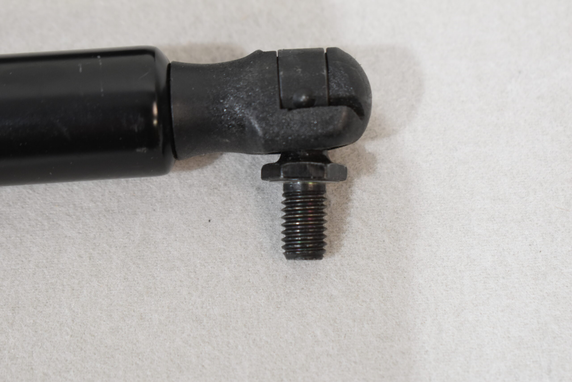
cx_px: 286
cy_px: 191
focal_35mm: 82
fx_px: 1311
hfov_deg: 24.6
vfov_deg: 16.6
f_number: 5.6
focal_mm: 55
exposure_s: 1/60
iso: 900
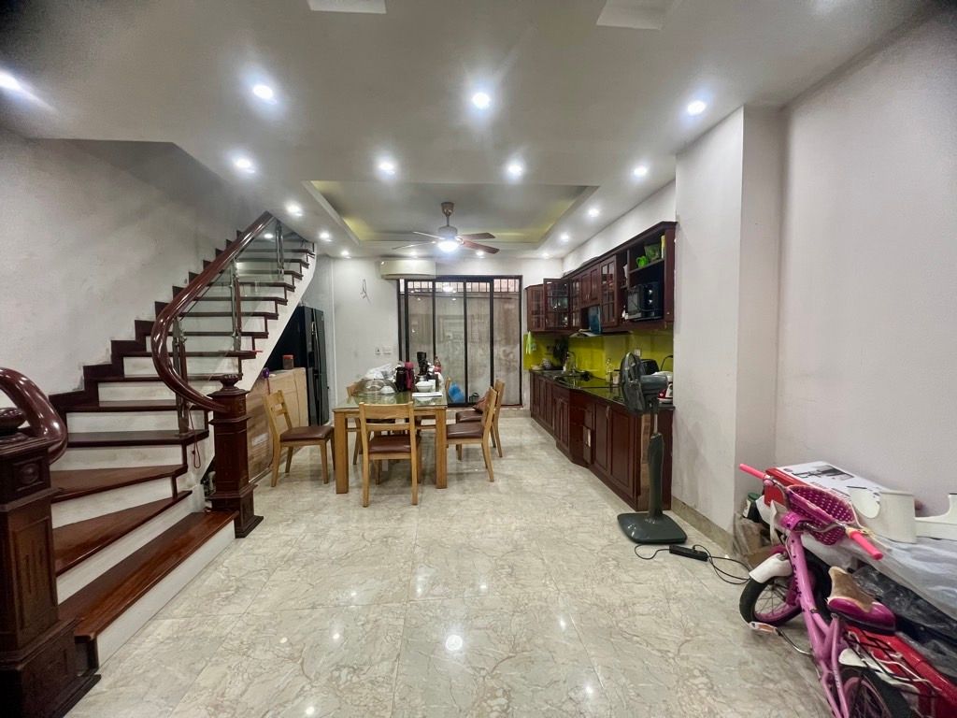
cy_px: 359
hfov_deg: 106.2
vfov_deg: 89.9
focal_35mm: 13
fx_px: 359
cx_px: 478
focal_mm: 1.57
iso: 250
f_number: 1.8
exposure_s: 1/50
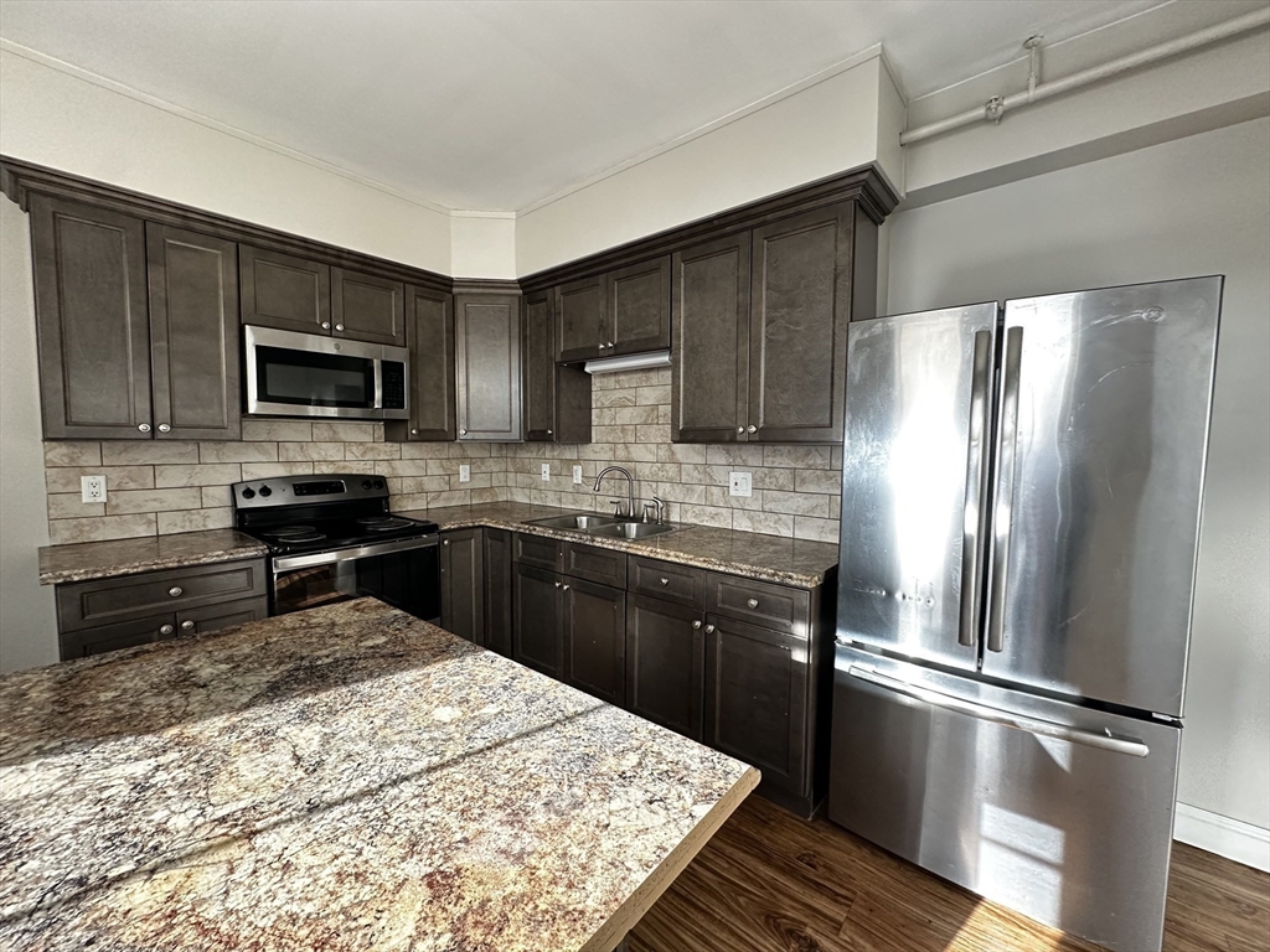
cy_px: 476
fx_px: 514
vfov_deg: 85.7
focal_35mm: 14
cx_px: 635
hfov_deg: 102.1
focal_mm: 2.22
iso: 320
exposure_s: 1/72
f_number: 2.2
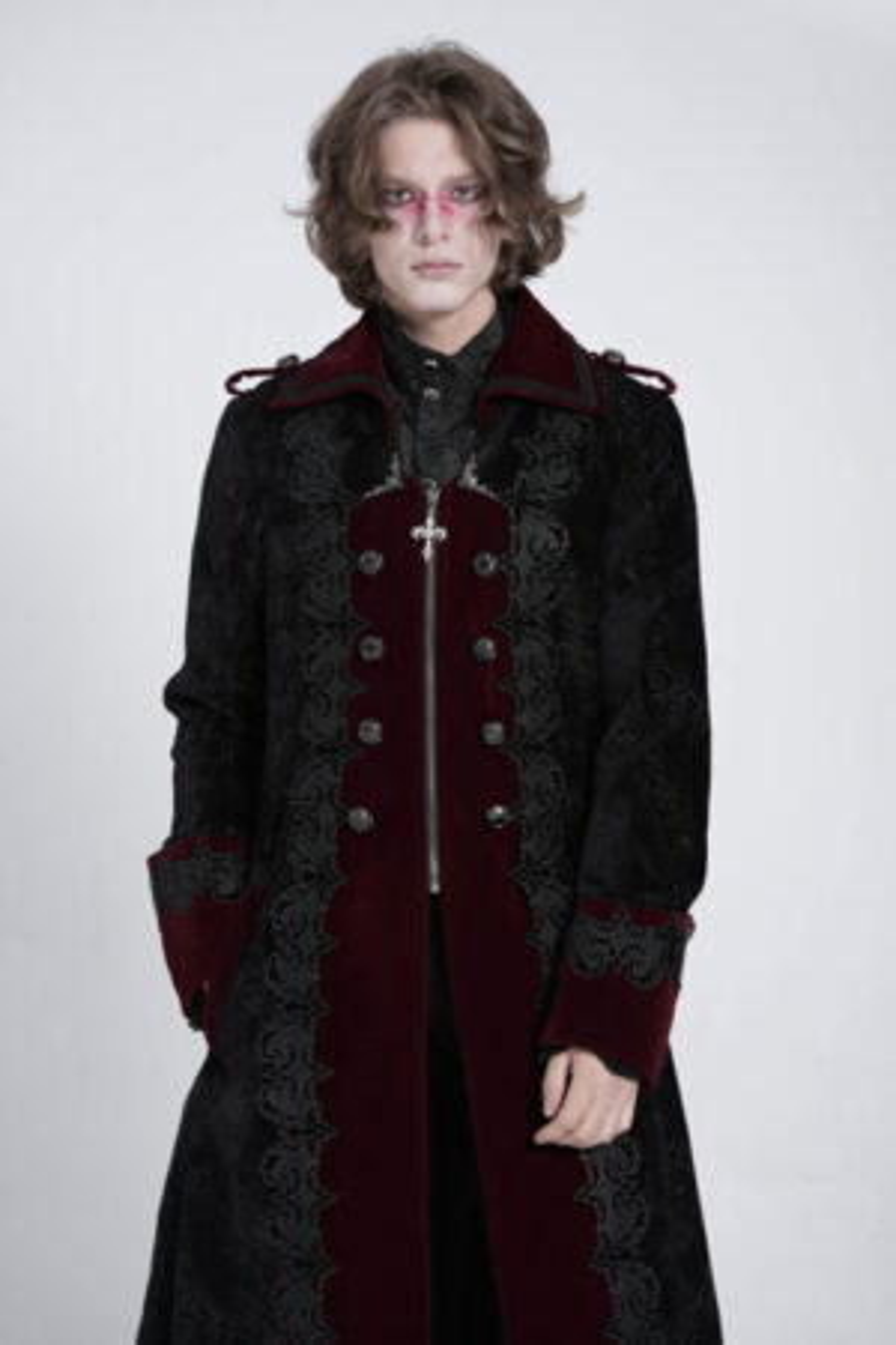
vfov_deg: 30.1
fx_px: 2501
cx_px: 448
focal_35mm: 67
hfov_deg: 20.3
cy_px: 672
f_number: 4
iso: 400
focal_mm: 67
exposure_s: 1/125
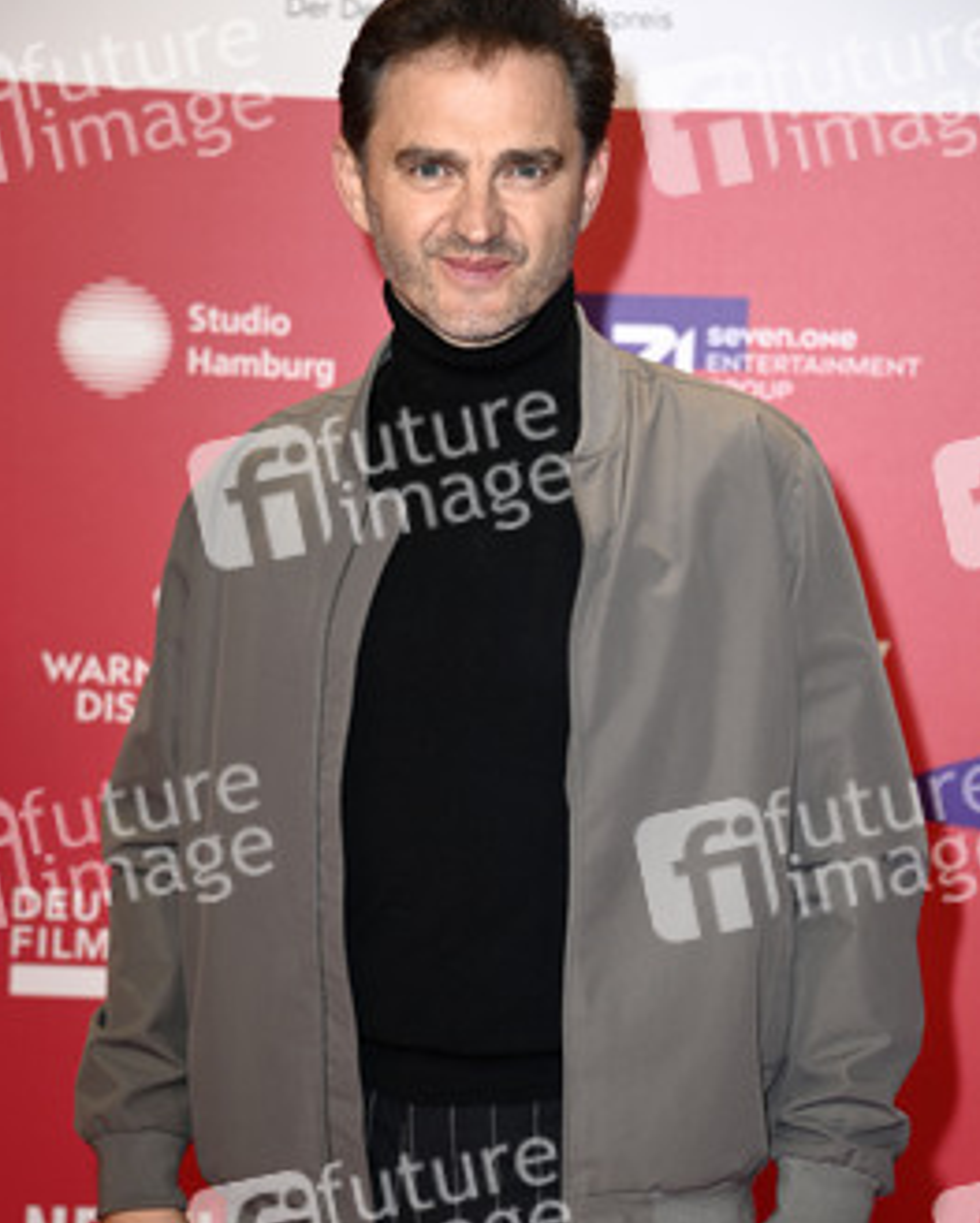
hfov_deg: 12.9
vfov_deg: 16.0
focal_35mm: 120
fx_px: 4345
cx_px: 488
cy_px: 667
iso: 640
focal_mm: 105
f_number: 5.6
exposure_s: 1/250
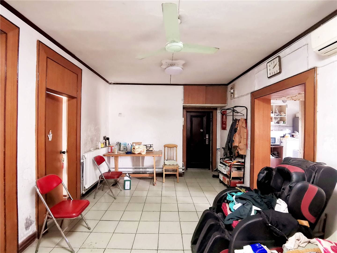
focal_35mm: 17
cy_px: 126
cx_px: 168
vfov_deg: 74.7
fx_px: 166
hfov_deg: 91.0
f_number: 2.2
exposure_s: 1/24
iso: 1000
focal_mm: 2.26
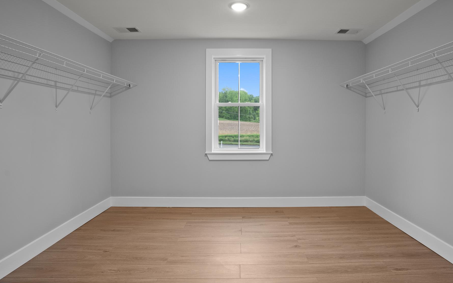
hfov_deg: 85.0
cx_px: 240
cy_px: 130
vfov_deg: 59.6
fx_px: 247
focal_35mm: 20
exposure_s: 1/6
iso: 800
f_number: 8
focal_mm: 17
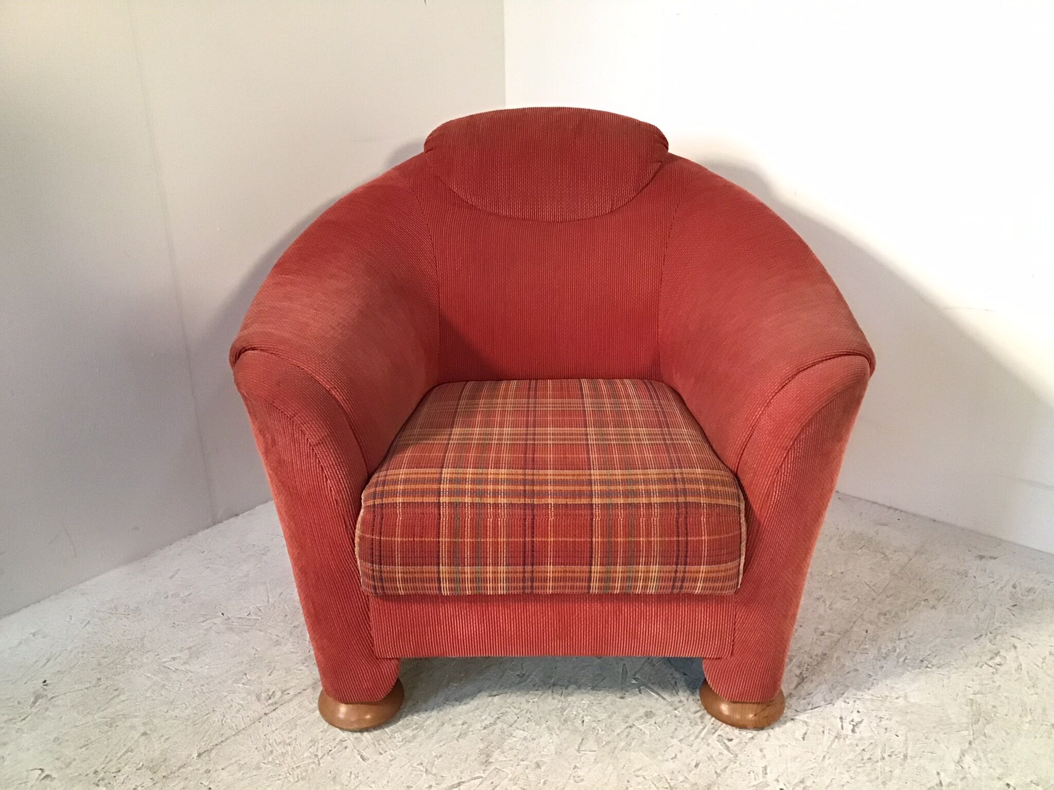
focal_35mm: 31
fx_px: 944
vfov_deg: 45.4
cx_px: 527
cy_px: 395
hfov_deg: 58.4
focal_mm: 3.3
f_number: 2.4
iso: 200
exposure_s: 1/33
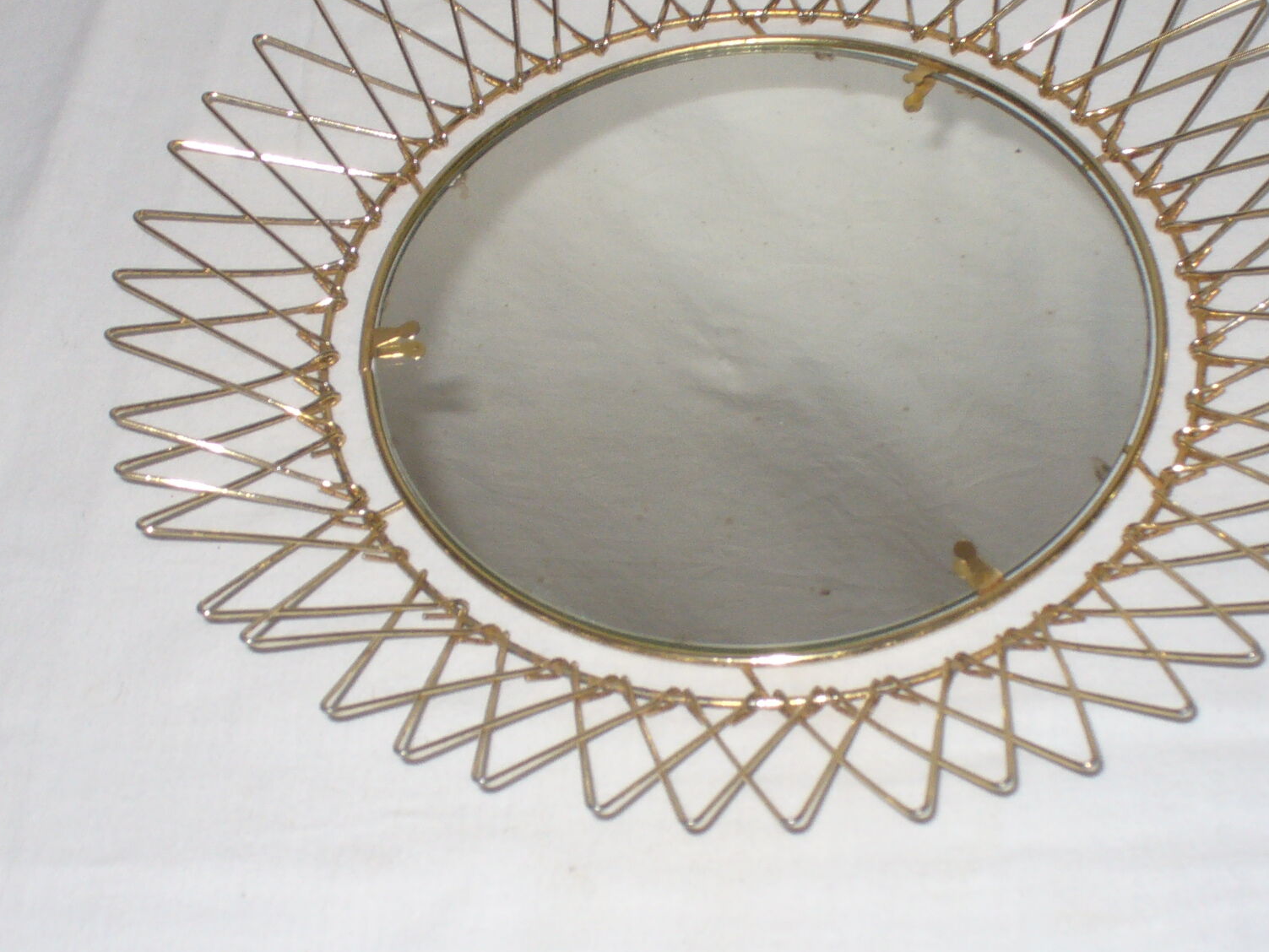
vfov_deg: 23.3
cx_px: 743
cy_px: 430
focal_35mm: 63
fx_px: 2310
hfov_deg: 30.7
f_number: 2.8
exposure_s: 1/30
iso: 100
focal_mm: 6.1
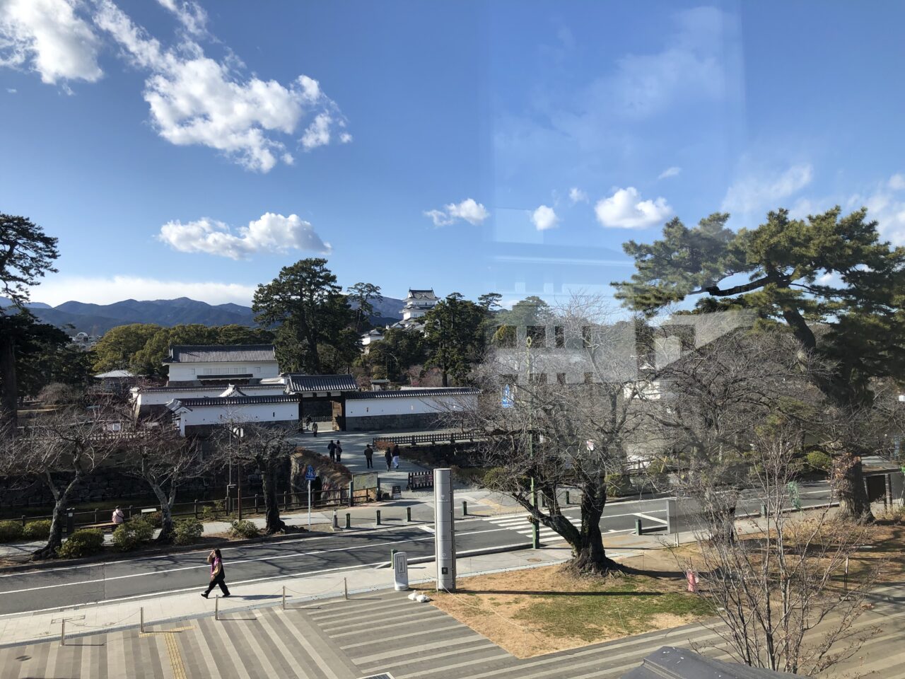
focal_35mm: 28
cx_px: 452
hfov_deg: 63.4
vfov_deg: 49.7
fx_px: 732
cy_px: 340
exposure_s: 1/1548
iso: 20
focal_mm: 4
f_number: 1.8
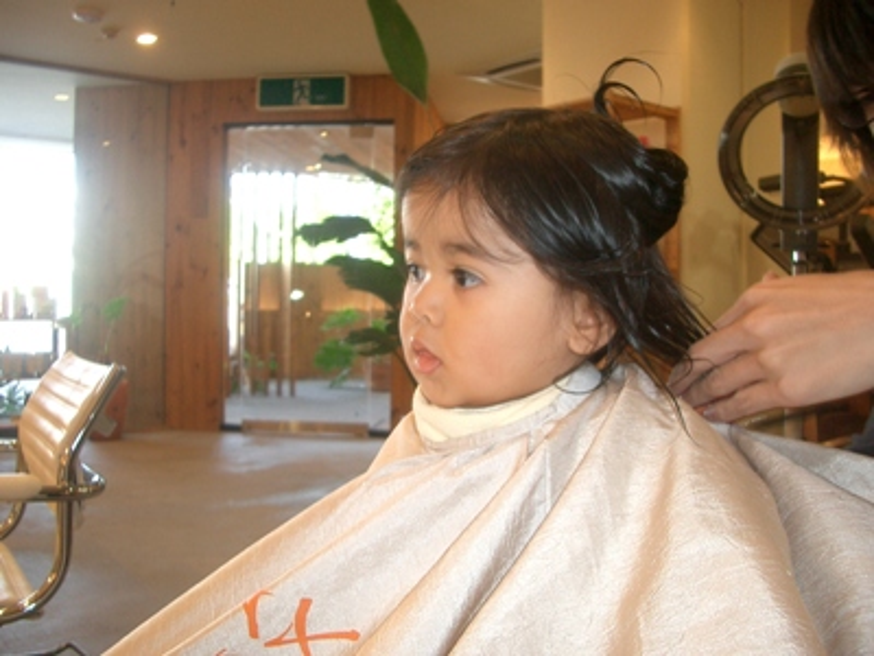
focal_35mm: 35
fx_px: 884
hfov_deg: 52.6
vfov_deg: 40.7
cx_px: 437
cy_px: 328
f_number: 2.6
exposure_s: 1/40
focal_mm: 5.8
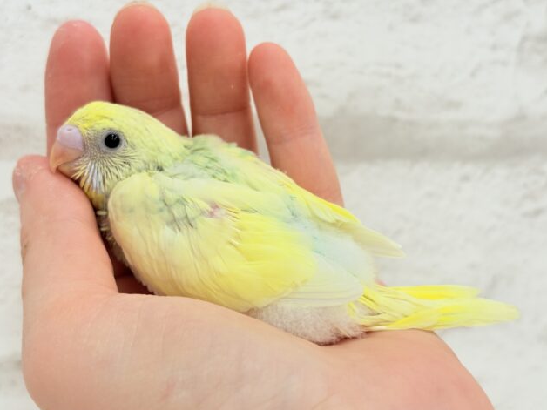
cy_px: 208
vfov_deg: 27.5
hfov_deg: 36.2
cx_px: 277
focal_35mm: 53
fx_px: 838
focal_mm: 5.96
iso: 32
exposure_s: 1/50
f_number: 1.6
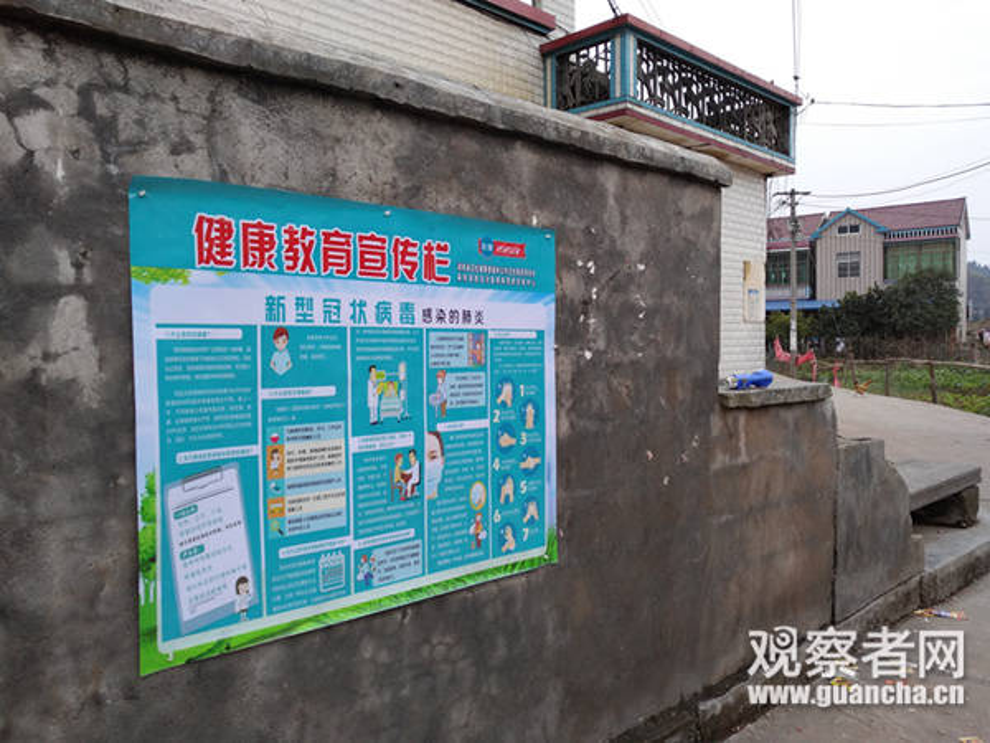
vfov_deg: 51.4
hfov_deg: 65.3
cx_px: 495
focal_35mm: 27
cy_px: 372
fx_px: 772
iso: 100
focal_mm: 3.66
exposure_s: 1/125
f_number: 2
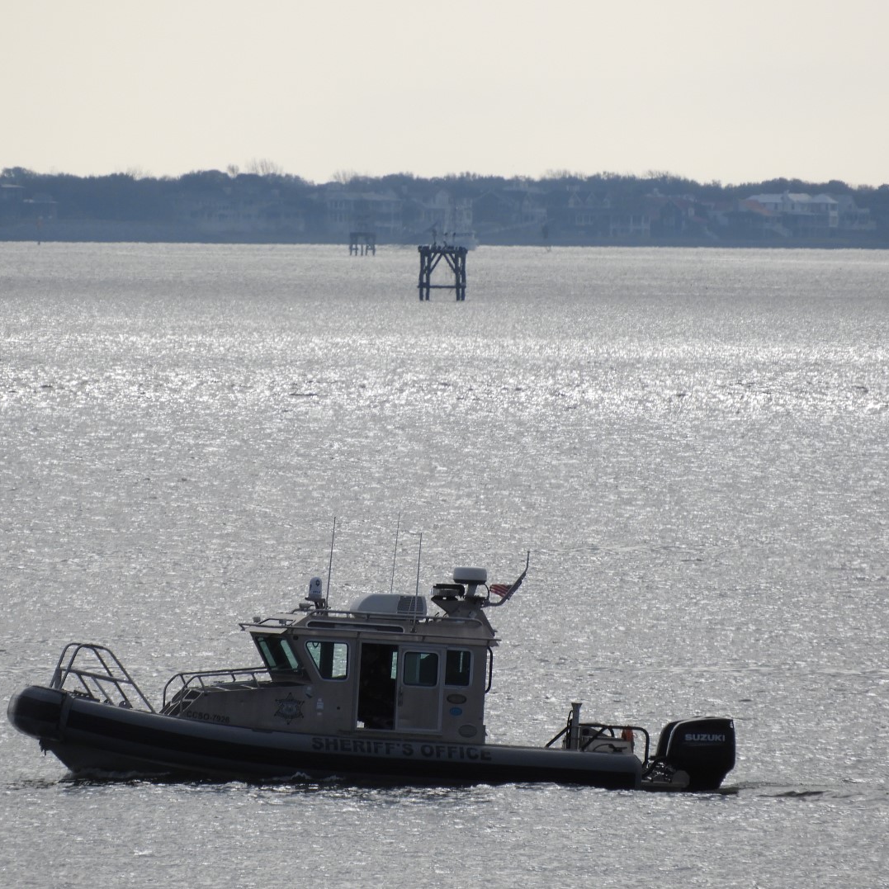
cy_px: 445
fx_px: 27458
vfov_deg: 1.9
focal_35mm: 945
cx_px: 350
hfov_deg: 1.9
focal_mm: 143.3
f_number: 5.6
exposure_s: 1/1250
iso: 100
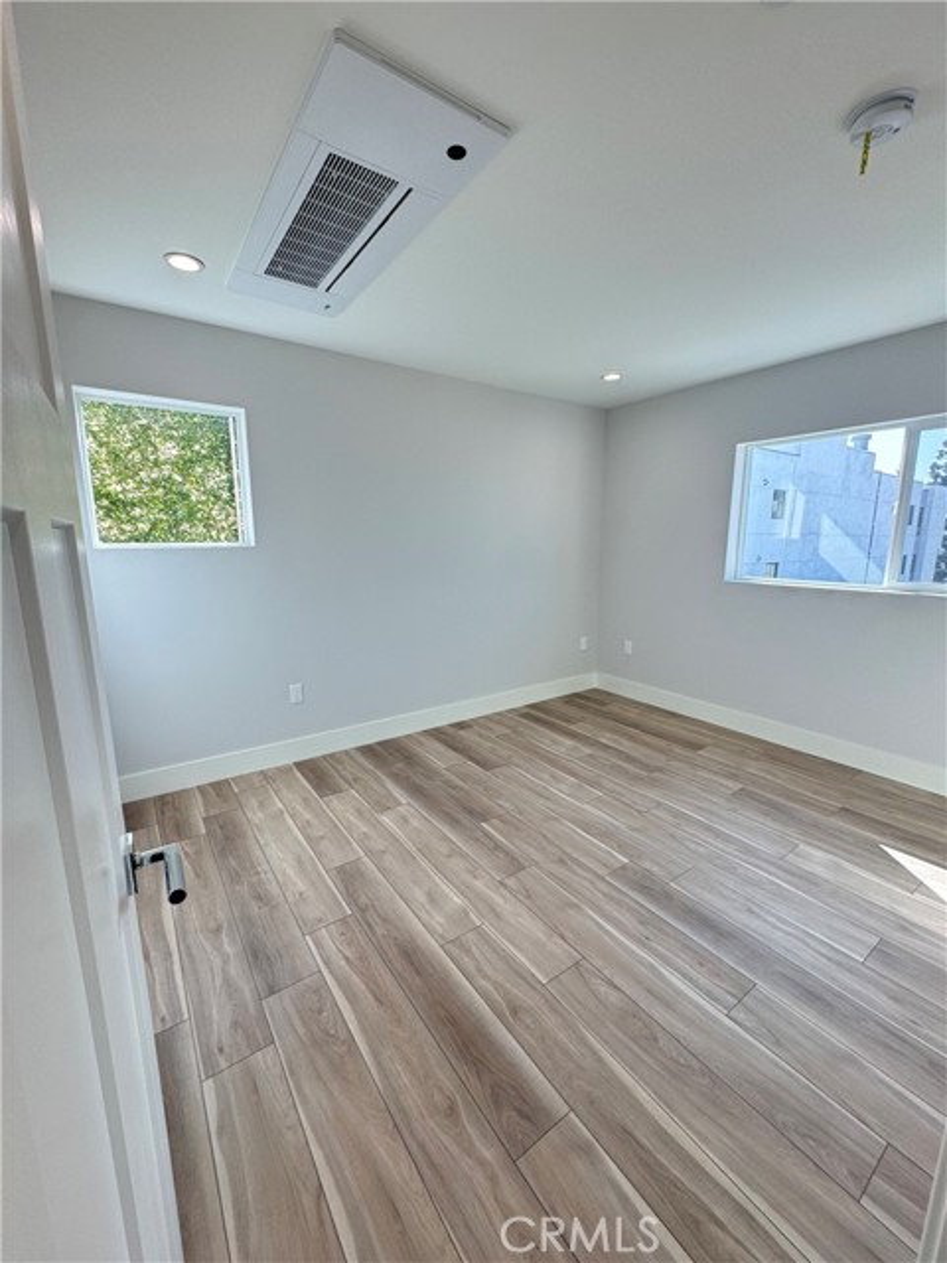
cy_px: 632
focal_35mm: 14
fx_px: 511
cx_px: 474
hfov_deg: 85.7
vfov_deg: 102.1
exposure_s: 1/120
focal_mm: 2.22
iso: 50
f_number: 2.2
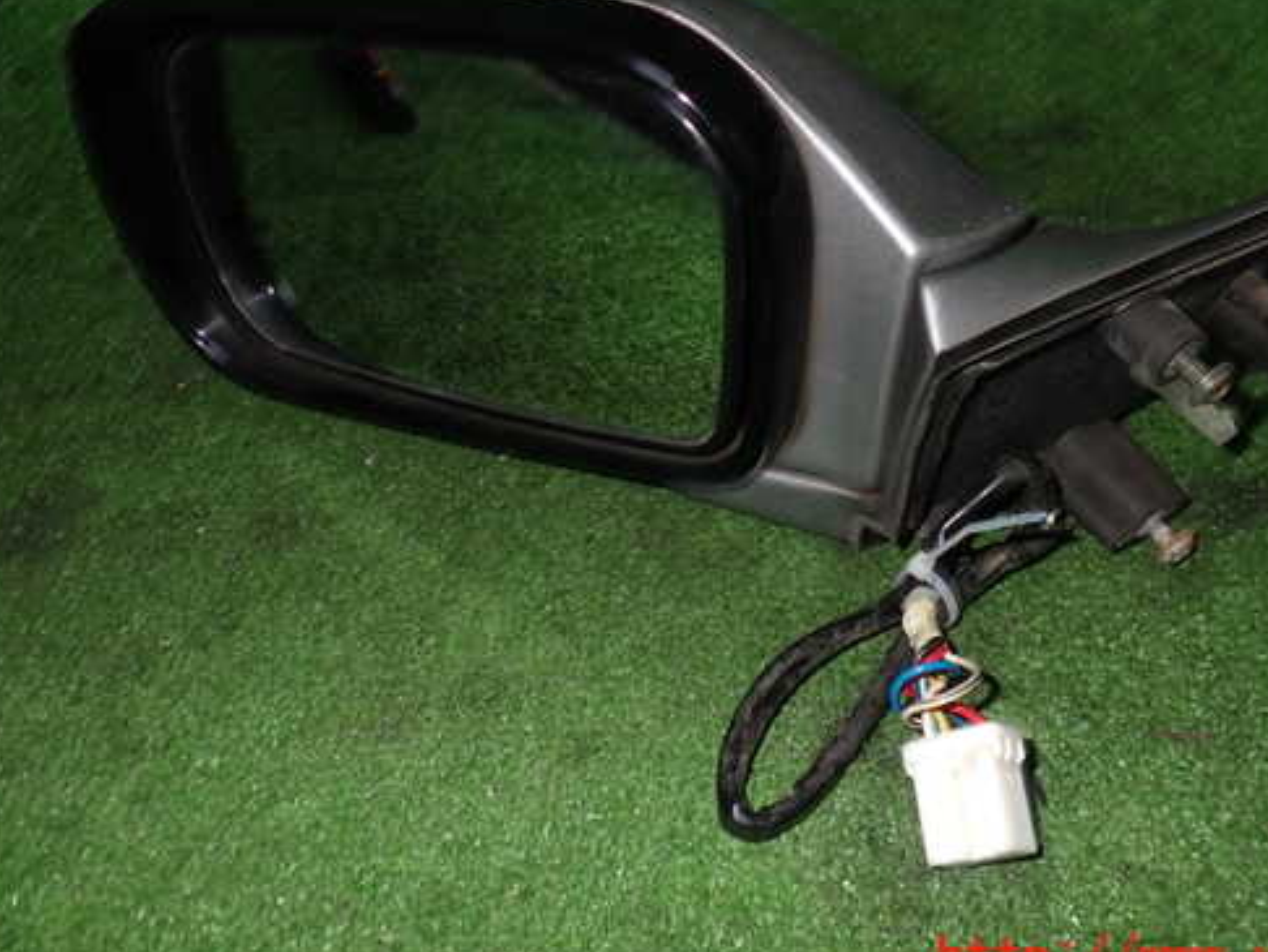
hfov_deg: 49.9
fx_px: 1356
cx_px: 744
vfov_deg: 38.6
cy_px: 407
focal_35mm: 37
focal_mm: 5.4
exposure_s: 1/30
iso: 200
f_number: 6.3
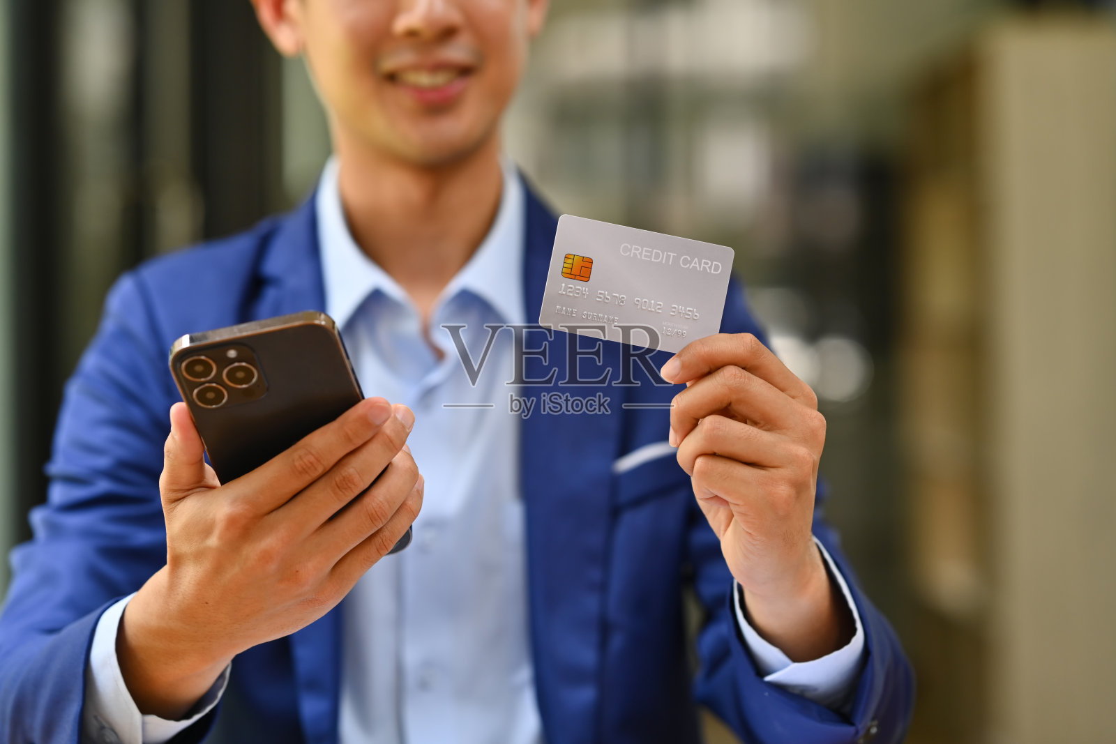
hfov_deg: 23.9
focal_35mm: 85
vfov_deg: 16.1
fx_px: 2635
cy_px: 372
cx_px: 558
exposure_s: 1/320
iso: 250
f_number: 2.8
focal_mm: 85
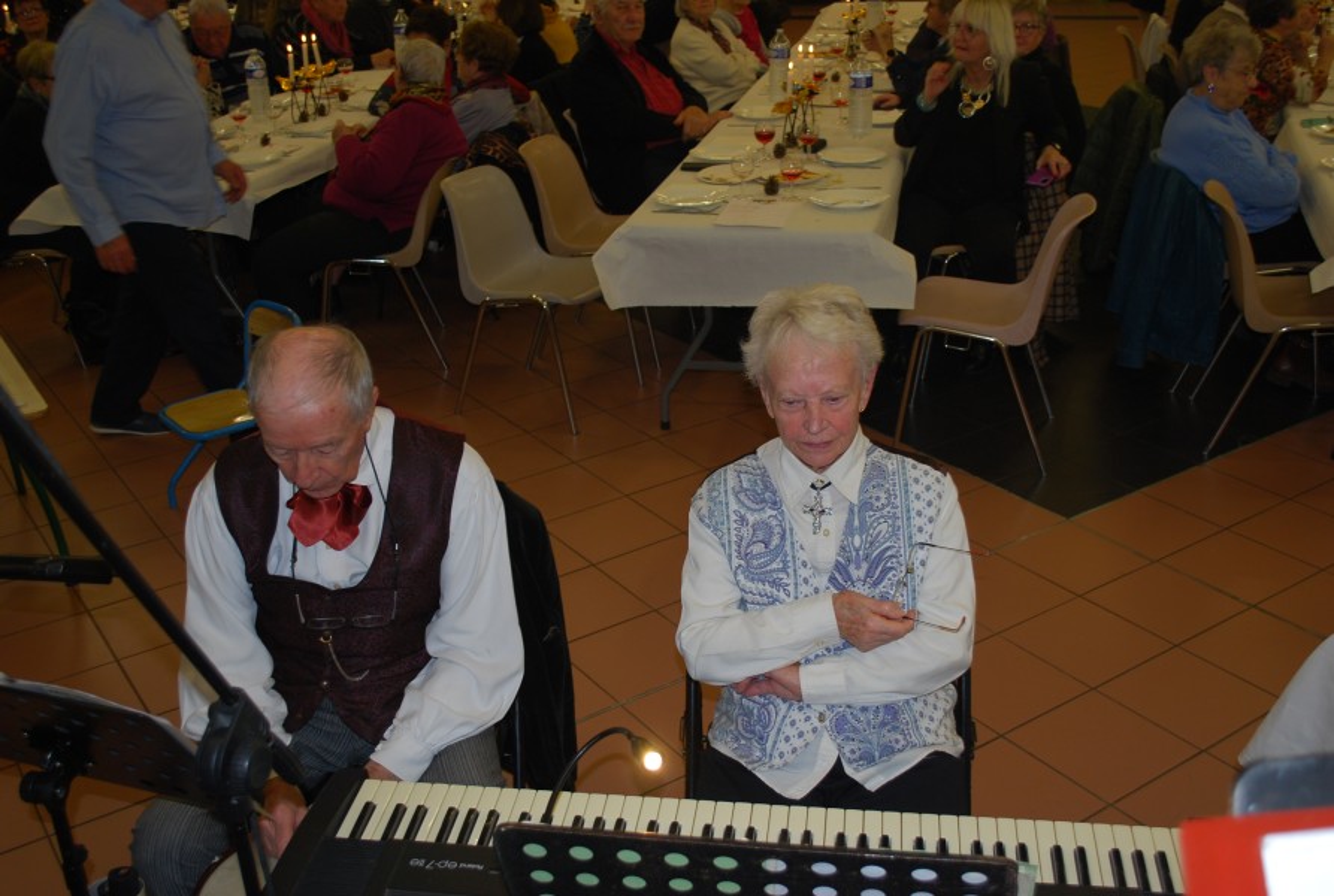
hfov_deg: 53.0
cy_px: 448
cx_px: 667
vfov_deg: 37.1
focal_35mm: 36
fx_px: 1337
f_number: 4.2
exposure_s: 1/60
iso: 200
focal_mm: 24
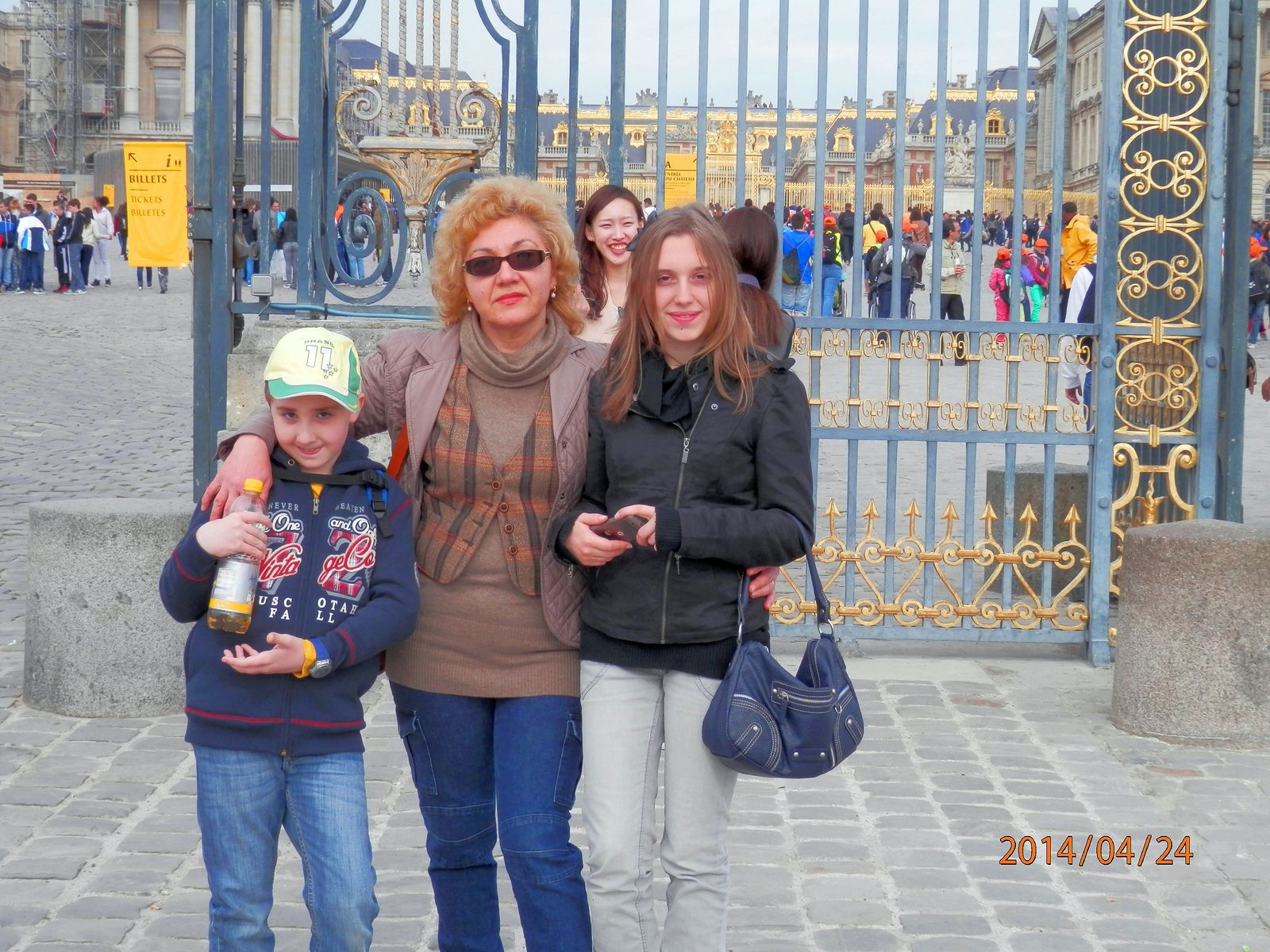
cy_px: 476
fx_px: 2421
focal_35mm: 66
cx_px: 635
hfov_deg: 29.4
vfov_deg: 22.3
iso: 80
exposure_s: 1/250
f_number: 4.4
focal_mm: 11.9
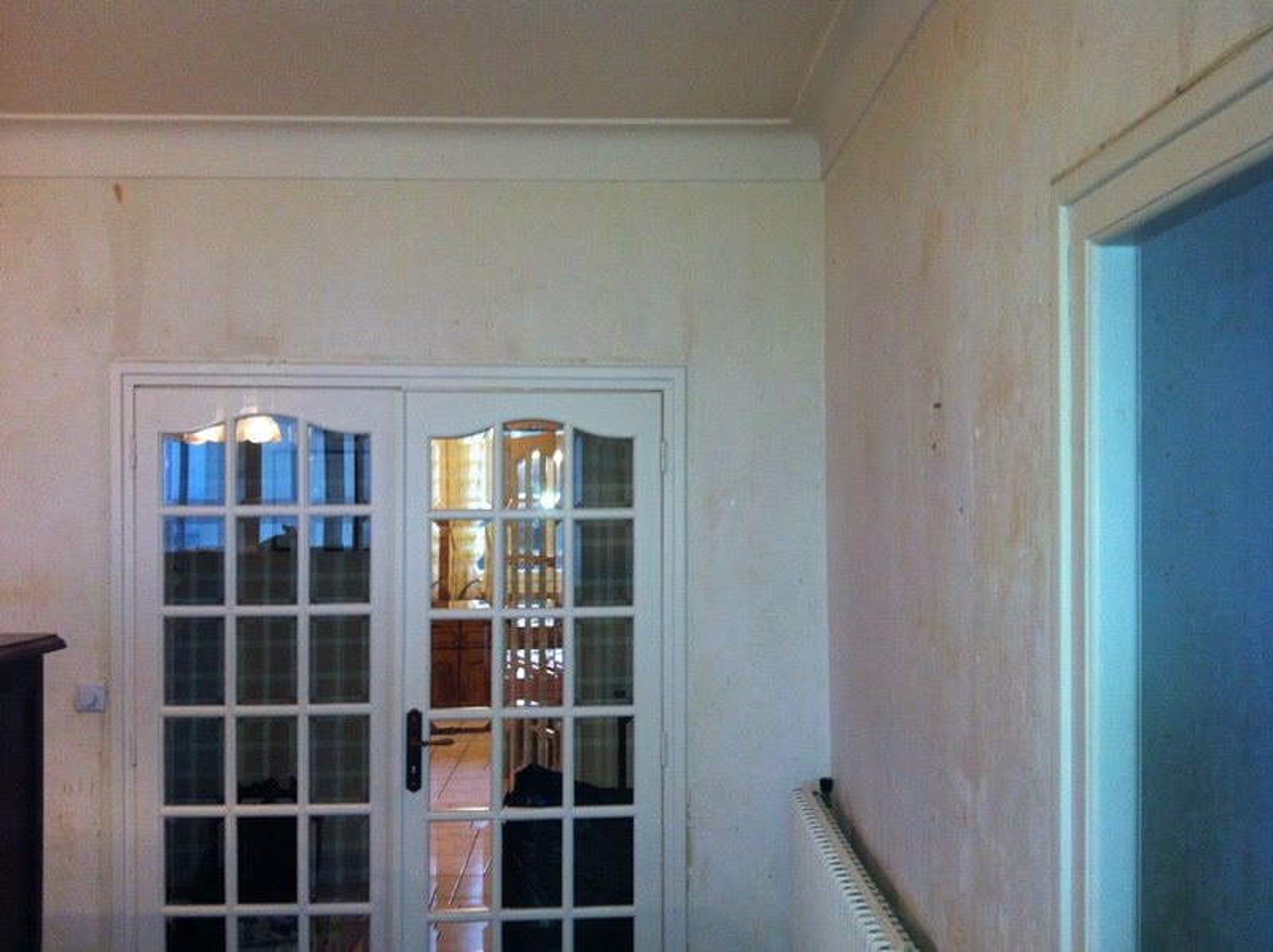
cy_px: 476
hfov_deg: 52.7
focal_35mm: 35
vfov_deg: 40.6
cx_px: 636
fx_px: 1286
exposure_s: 1/15
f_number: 2.8
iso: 200
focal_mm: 3.85
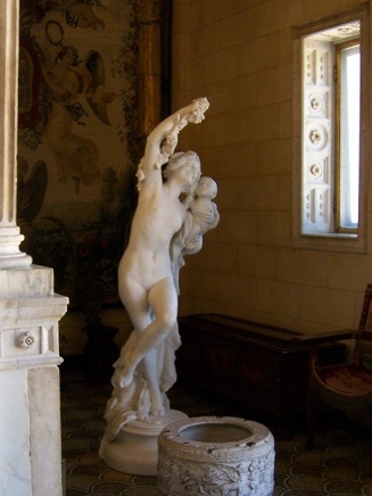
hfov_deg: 29.7
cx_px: 179
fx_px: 702
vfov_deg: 38.8
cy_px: 281
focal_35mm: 49
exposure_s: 1/8
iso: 160
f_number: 2.8
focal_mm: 6
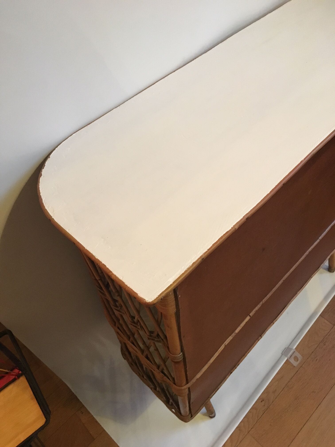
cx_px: 168
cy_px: 224
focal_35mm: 29
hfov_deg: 48.2
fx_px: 374
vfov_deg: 61.7
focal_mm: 4.15
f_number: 2.2
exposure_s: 1/17
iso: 250
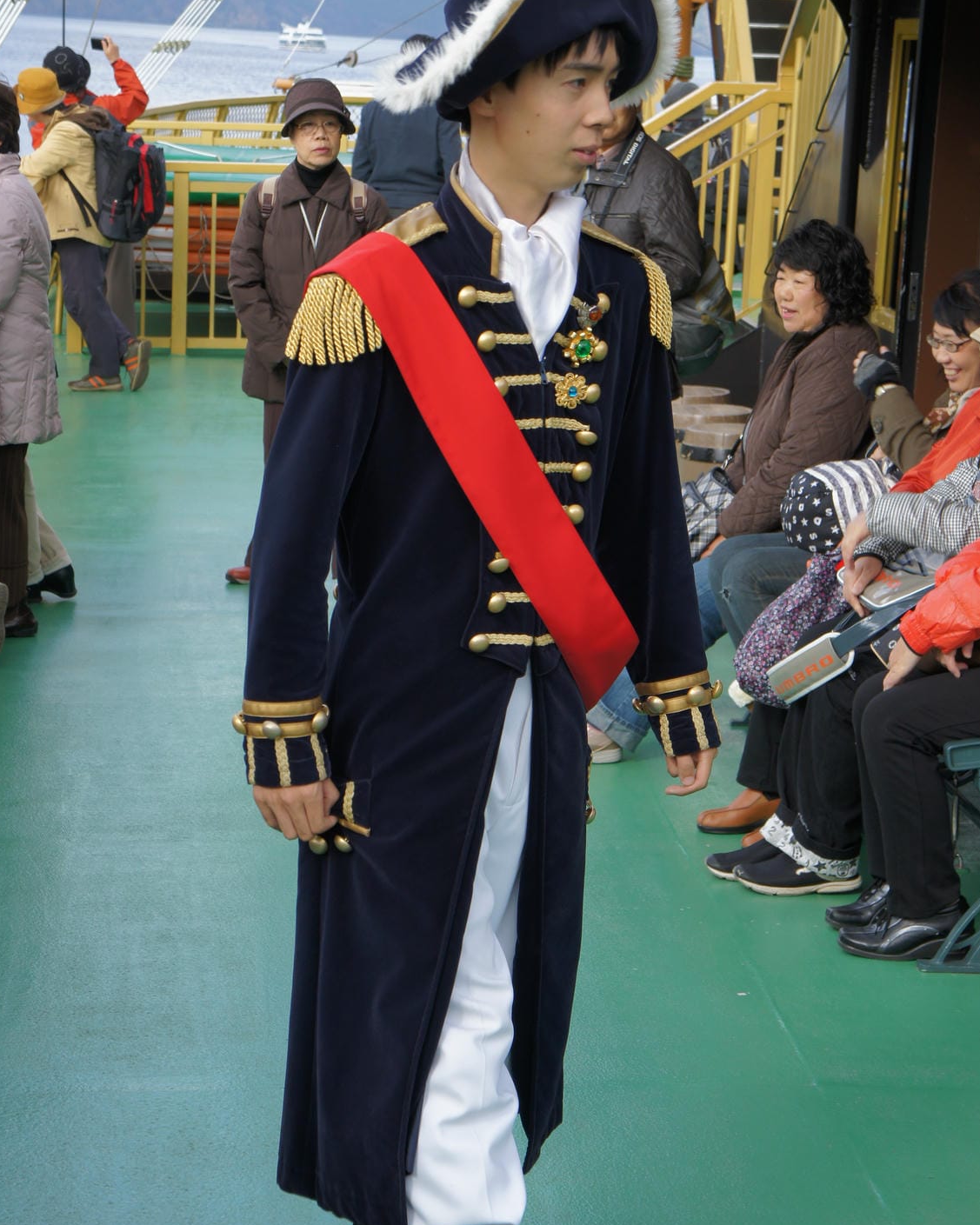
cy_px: 629
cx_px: 499
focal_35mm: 84
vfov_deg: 22.7
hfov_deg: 18.3
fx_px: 3046
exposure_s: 1/160
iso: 200
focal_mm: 47
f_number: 6.3
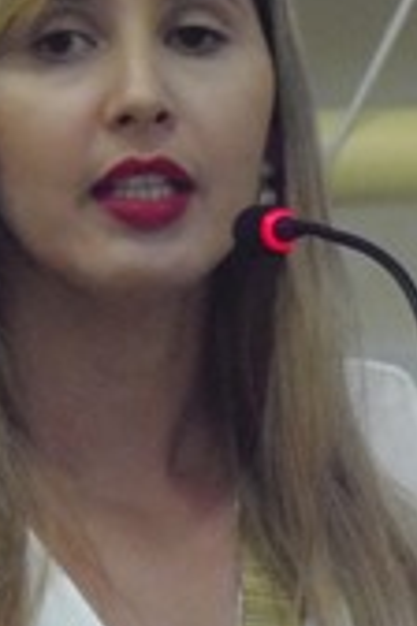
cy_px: 298
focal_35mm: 2393
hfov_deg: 0.6
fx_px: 41575
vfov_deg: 0.9
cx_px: 127
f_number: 5.7
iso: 800
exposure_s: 1/30
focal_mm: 154.8
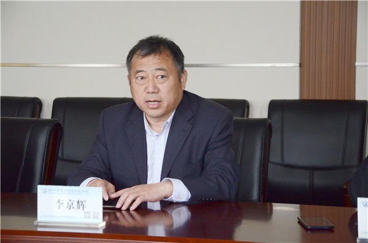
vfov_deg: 13.0
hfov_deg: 19.5
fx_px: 1071
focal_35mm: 105
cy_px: 122
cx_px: 184
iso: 2000
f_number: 5.3
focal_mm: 70
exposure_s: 1/125
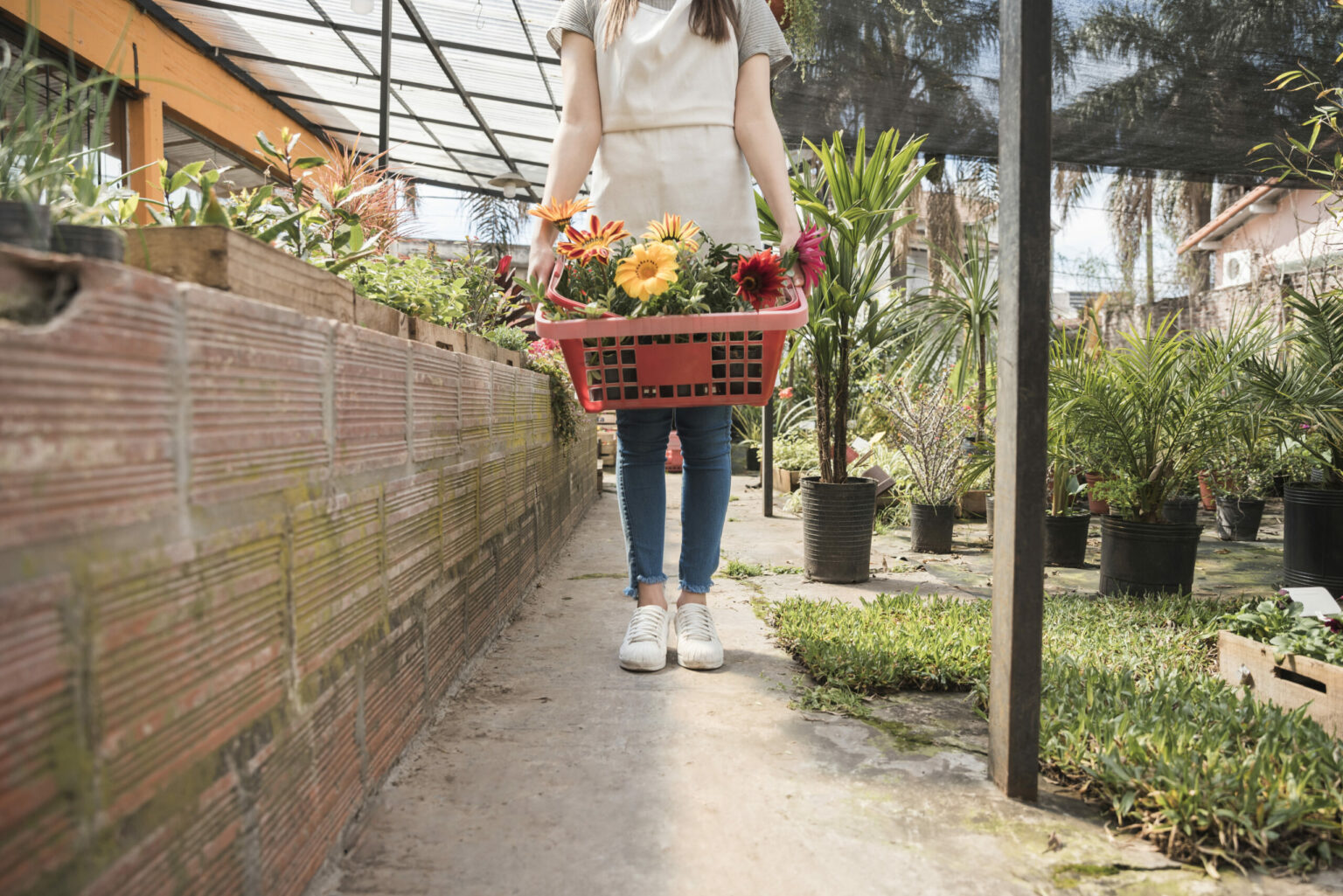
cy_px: 448
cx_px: 672
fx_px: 1007
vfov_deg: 48.0
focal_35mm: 27
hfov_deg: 67.4
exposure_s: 1/320
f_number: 4
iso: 100
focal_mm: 27
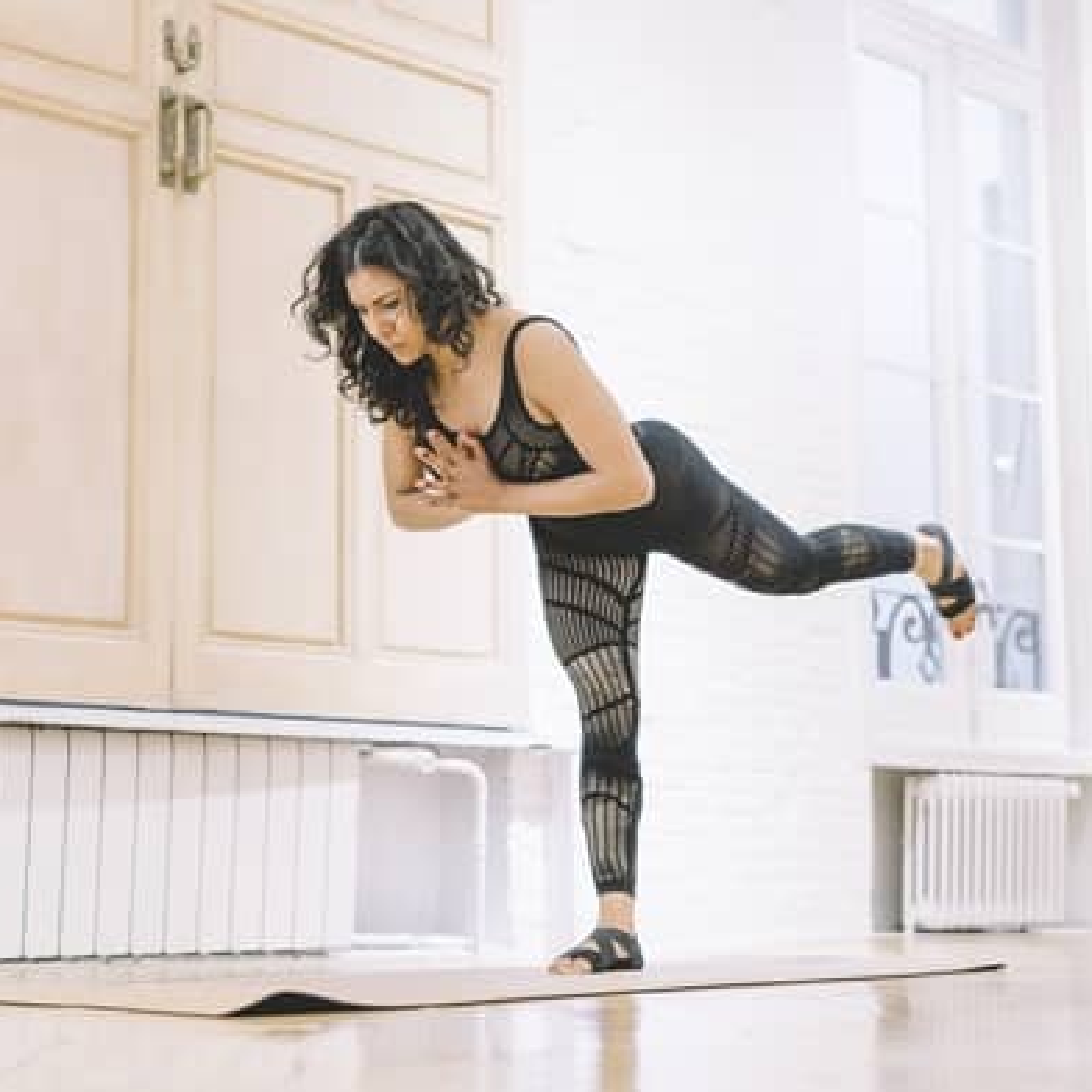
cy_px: 554
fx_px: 2320
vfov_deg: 26.5
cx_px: 384
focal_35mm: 65
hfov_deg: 26.4
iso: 320
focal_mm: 50
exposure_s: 1/40
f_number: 1.8
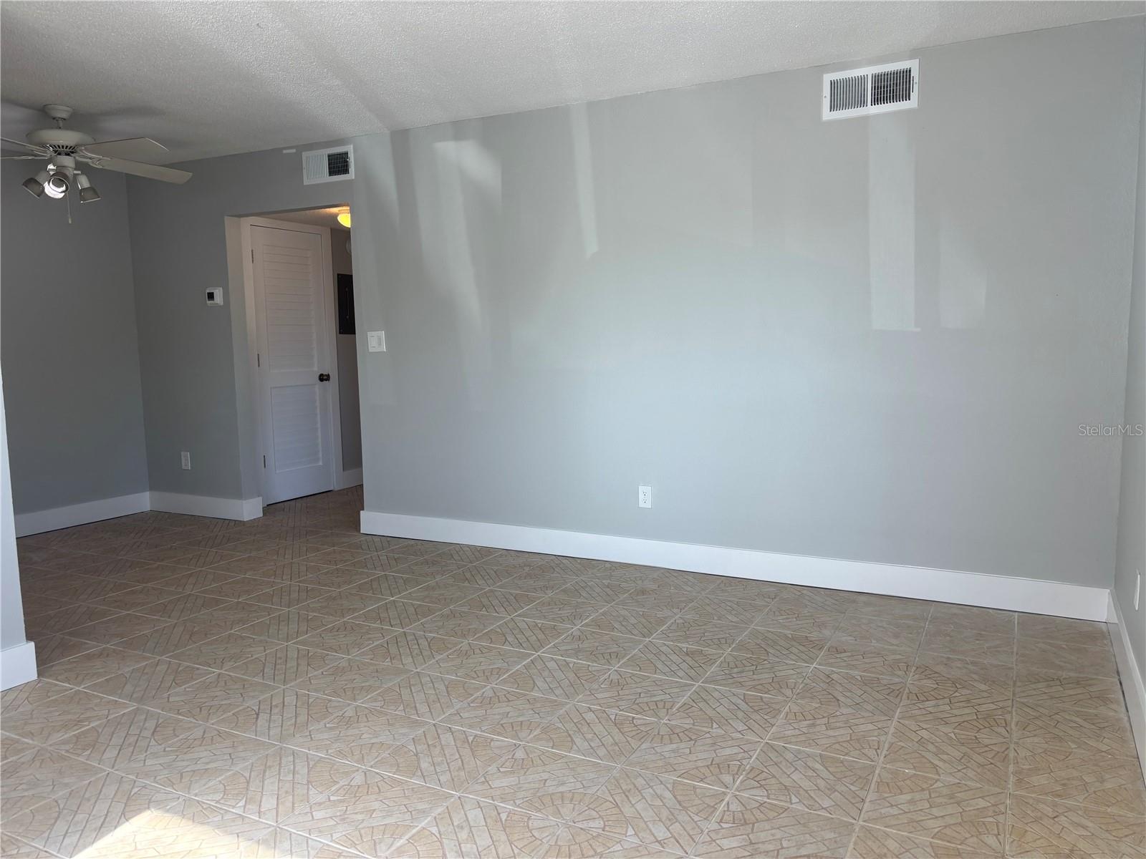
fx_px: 861
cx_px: 573
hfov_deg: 67.3
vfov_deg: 53.1
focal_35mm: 26
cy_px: 430
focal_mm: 5.96
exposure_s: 1/171
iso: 40
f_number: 1.6
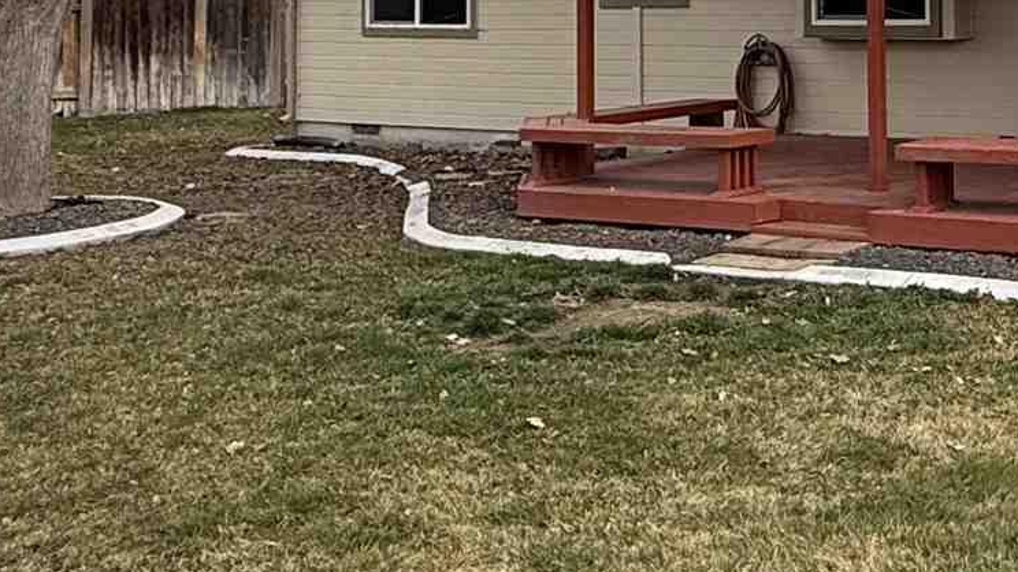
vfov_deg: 18.2
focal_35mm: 63
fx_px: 1700
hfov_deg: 30.1
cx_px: 1101
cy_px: -89
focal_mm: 2.22
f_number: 2.2
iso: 50
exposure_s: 1/1189
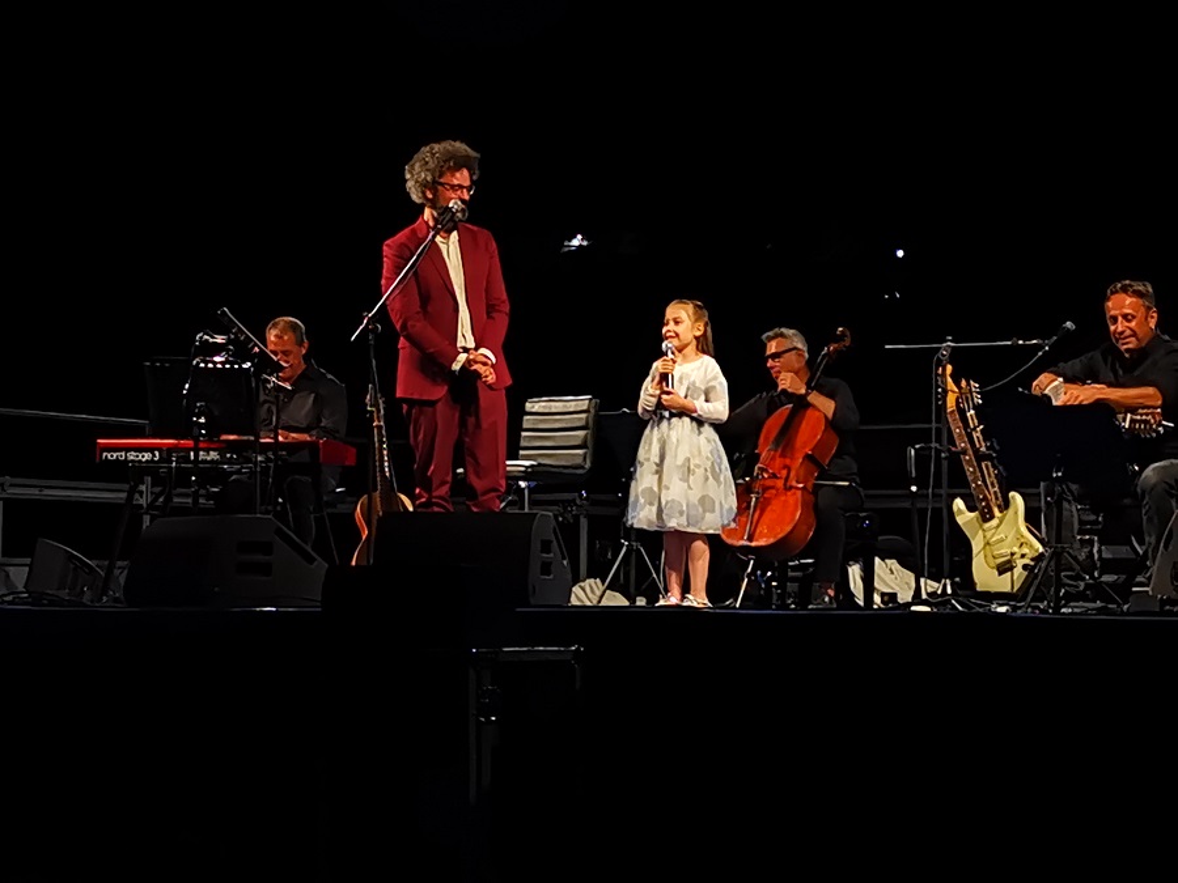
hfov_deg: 21.8
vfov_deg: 16.4
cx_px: 589
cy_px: 442
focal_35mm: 90
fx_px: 3063
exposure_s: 3
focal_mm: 5.58
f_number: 1.8
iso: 200
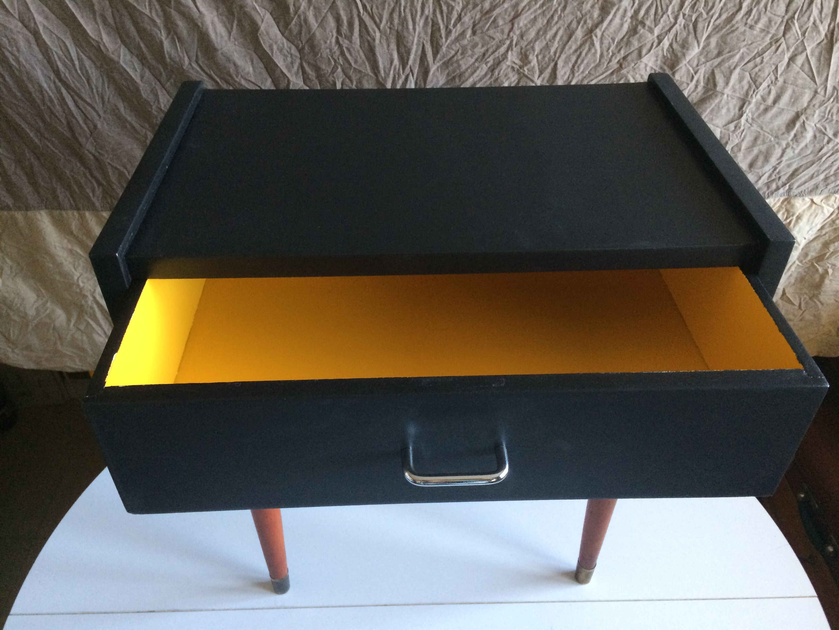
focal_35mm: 29
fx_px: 703
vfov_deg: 48.2
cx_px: 420
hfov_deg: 61.7
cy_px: 315
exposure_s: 1/33
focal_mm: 4.15
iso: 250
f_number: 2.2
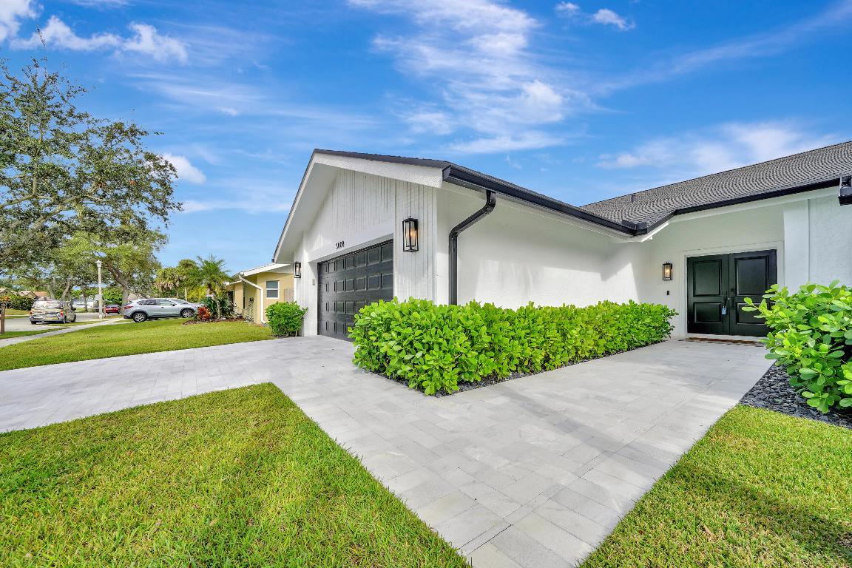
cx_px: 426
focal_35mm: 13
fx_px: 308
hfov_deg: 108.3
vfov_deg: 85.4
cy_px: 284
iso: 100
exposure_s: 1/350
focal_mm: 13
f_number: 13
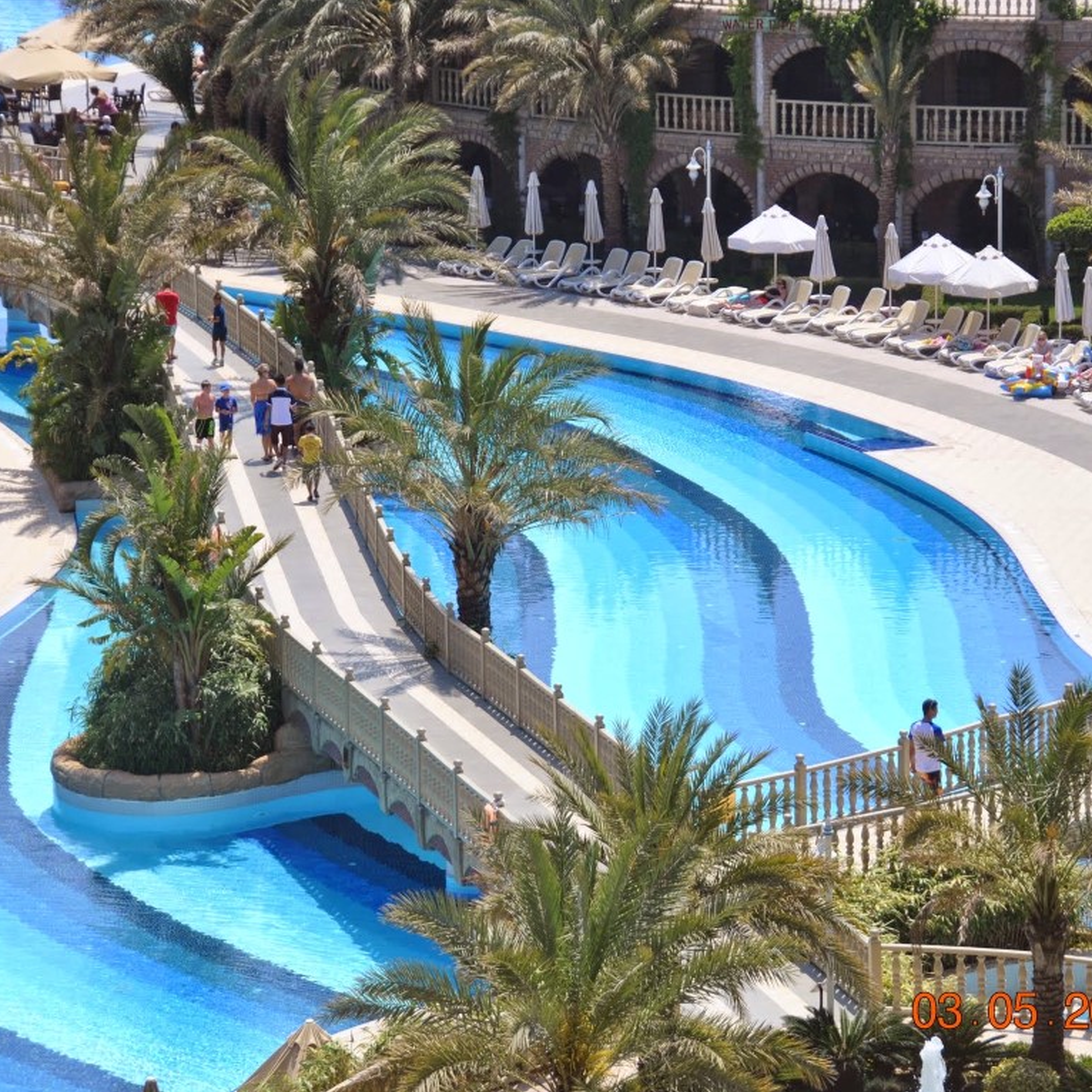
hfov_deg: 9.6
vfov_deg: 9.6
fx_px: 6483
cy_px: 546
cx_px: 655
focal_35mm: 182
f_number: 5.6
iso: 100
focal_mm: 95
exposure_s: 1/500
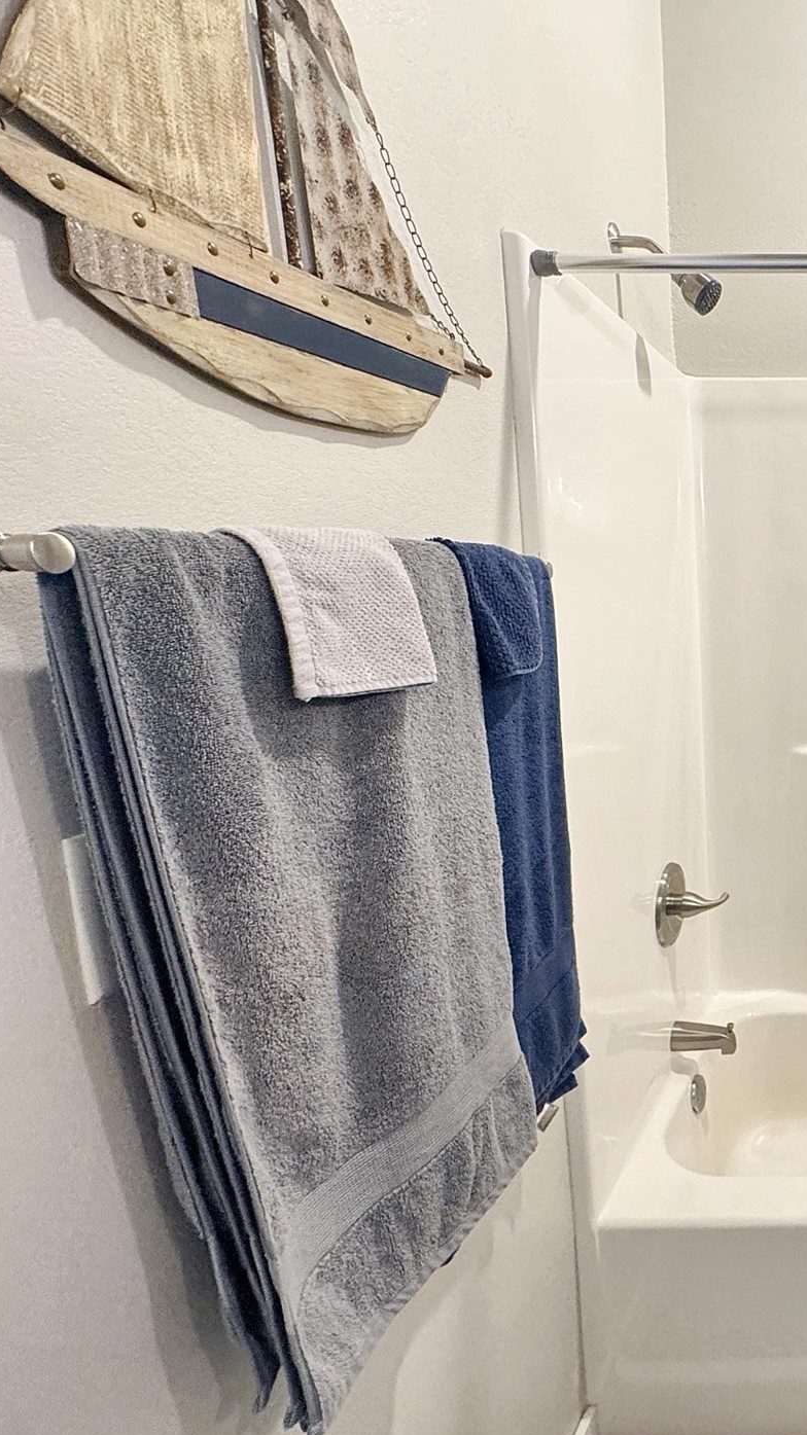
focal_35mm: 21
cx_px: 933
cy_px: 708
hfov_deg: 40.5
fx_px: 799
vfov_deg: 83.9
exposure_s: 1/60
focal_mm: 2.2
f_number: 2.2
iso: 320
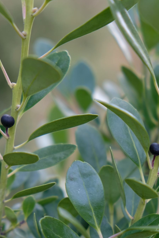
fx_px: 861
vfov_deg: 15.8
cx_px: 114
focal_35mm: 130
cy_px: 144
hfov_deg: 10.5
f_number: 4
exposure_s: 1/70
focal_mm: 55
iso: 200
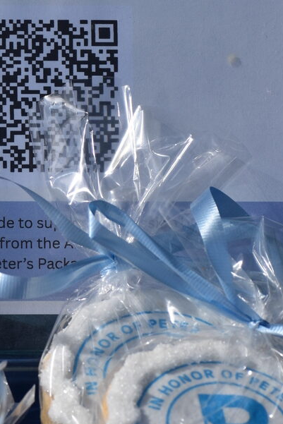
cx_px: 47
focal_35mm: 393
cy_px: 162
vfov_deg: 5.2
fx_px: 4634
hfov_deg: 3.5
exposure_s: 1/2000
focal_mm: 105
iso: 280
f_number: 8
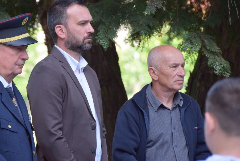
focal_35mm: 400
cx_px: 84
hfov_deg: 5.1
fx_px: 2669
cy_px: 87
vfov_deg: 3.4
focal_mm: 200
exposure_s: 1/320
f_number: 5.6
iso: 400
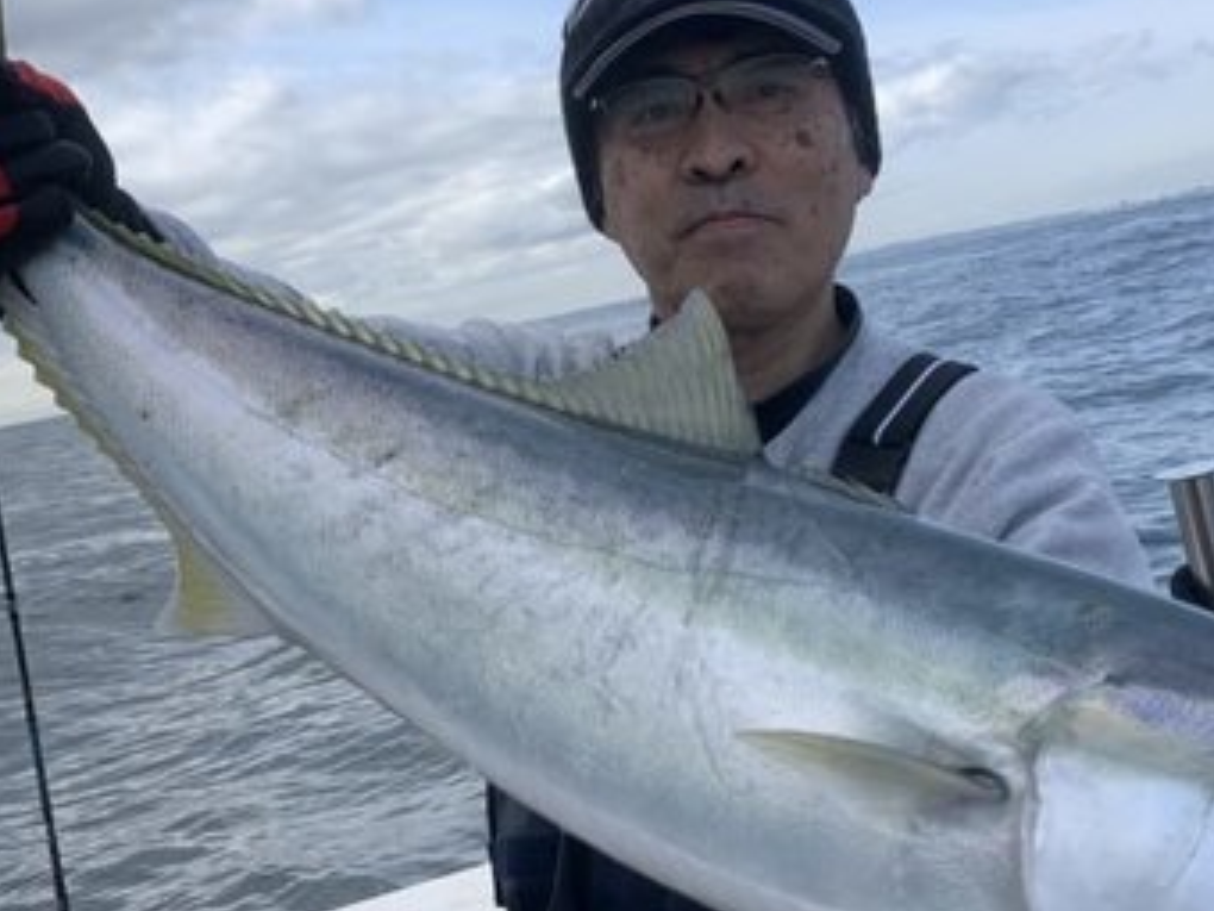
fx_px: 1718
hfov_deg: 38.8
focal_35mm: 49
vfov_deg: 29.7
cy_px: 457
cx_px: 707
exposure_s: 1/1536
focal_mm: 4.25
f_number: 1.8
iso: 25
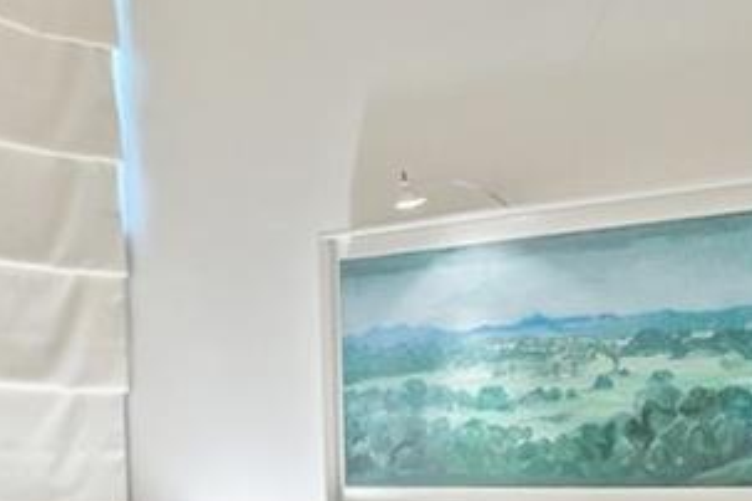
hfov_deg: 26.9
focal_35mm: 74
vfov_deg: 17.6
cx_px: 586
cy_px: 589
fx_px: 1546
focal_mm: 14
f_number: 8
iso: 450
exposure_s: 1/13
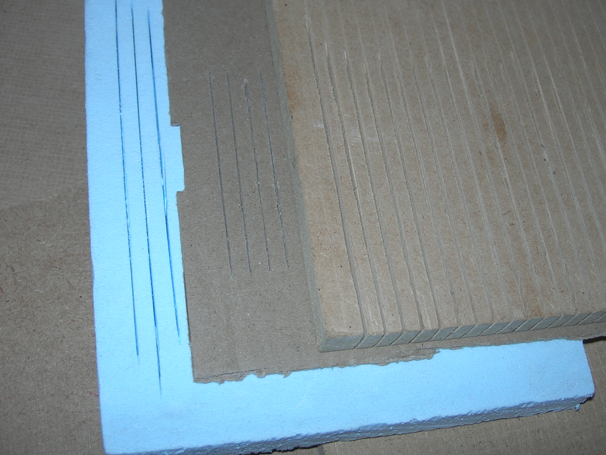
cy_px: 205
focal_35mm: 49
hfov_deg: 38.8
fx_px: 858
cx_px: 346
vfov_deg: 29.7
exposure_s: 1/60.1
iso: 64
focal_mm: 7.8
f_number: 2.8
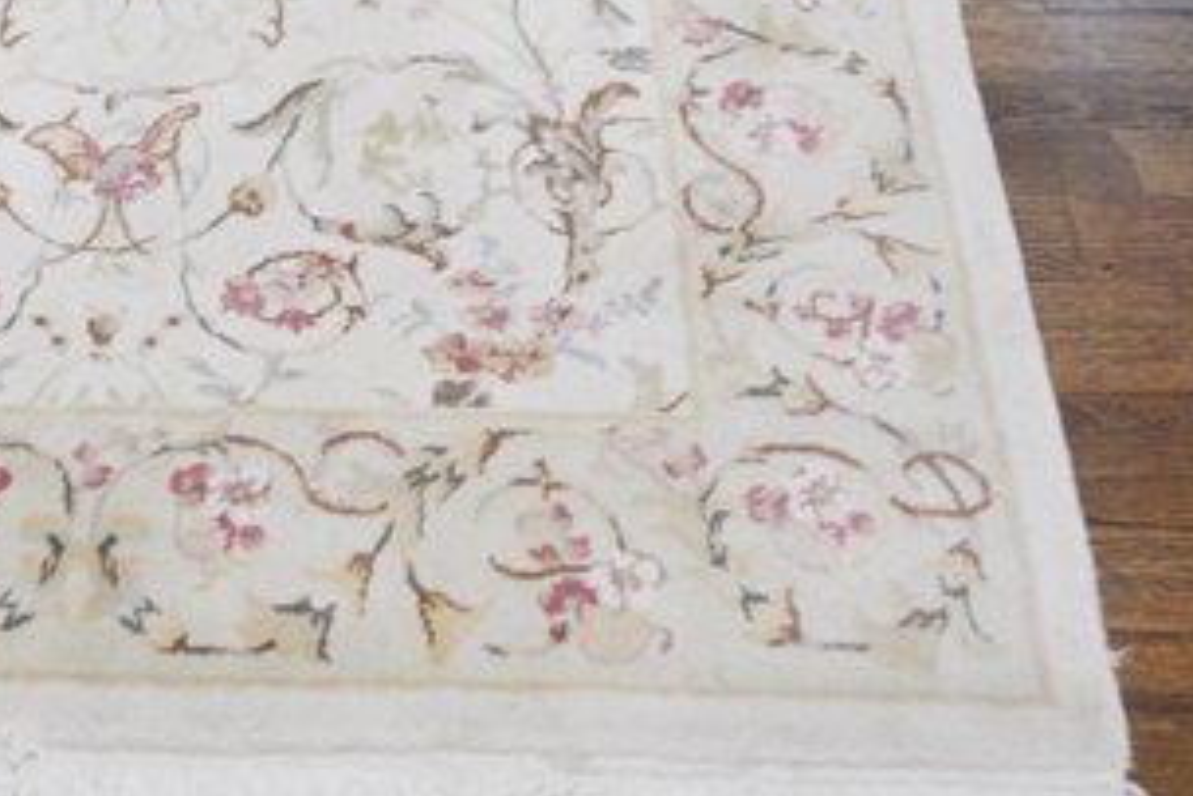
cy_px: 298
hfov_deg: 27.5
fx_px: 2354
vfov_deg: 19.2
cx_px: 149
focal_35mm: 71
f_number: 4
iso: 640
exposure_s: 1/60
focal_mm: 24
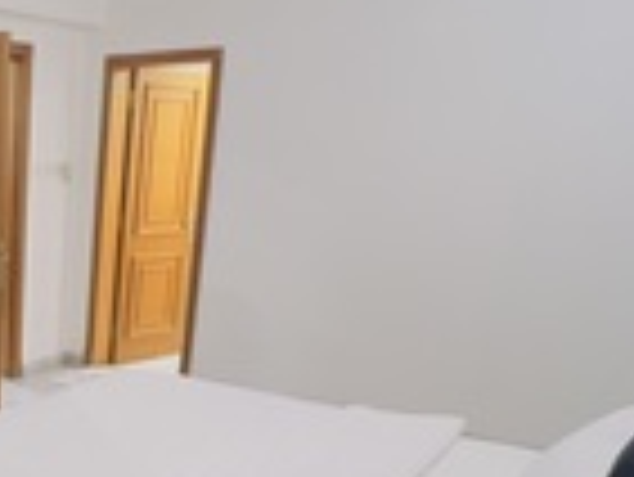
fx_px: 770
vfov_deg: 32.4
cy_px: 443
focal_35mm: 42
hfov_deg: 37.4
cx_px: -65
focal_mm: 1.57
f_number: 1.8
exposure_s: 1/50
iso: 200
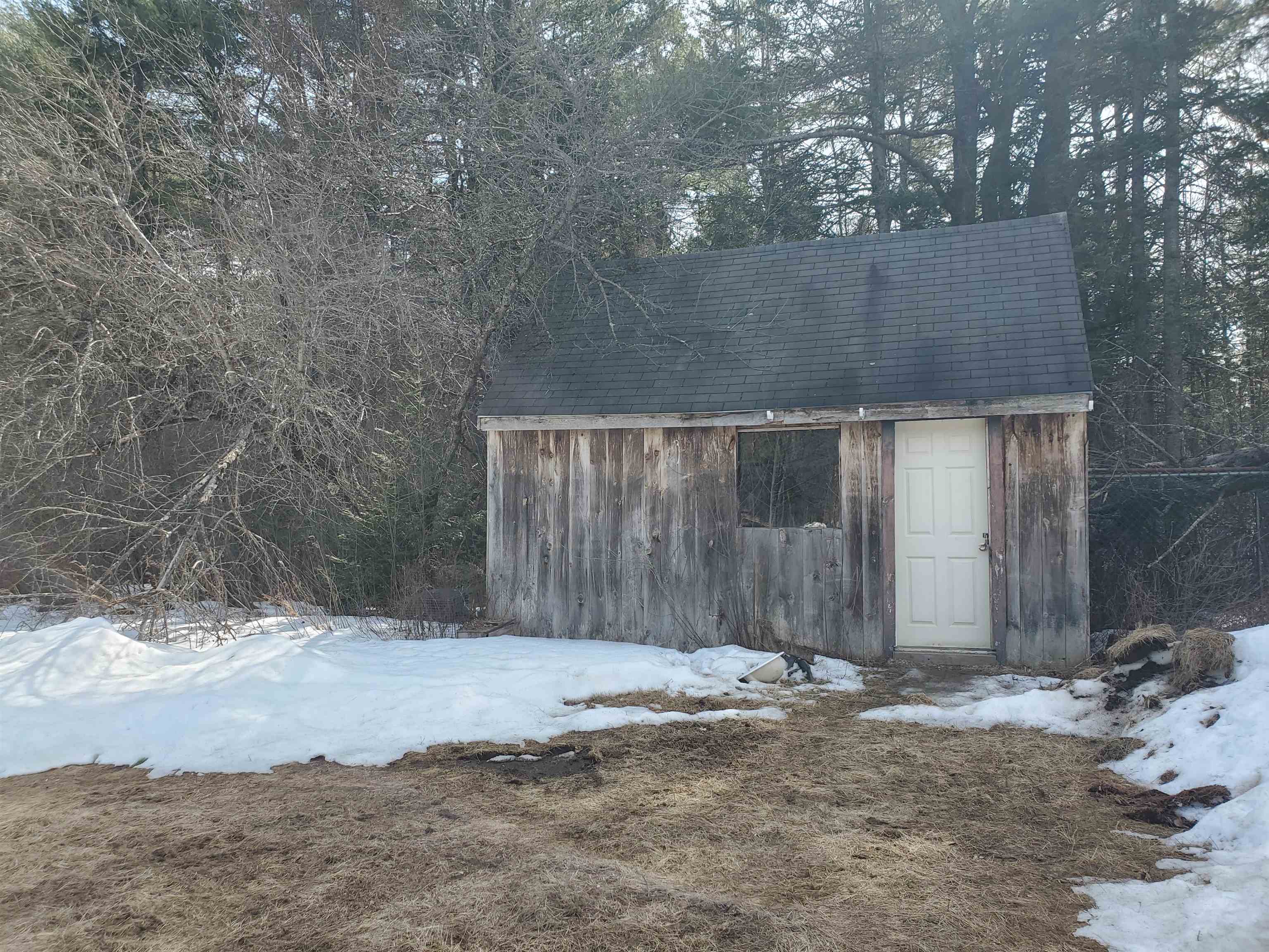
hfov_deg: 67.3
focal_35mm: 26
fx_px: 953
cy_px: 476
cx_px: 634
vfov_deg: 53.1
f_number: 2.4
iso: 50
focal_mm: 4.3
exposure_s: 1/522
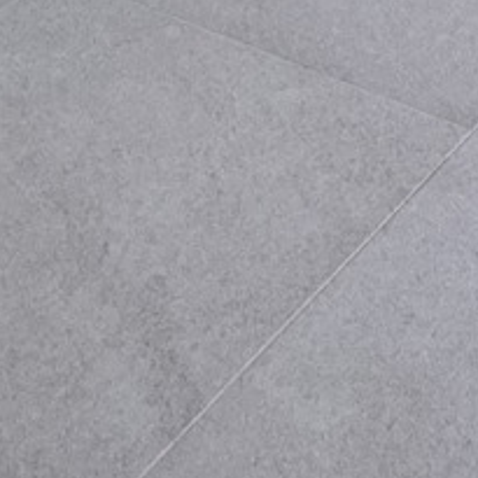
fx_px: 1812
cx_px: 429
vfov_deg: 10.3
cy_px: -998
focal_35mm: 116
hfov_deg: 14.9
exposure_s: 1/100
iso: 50
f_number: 2.2
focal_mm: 2.22
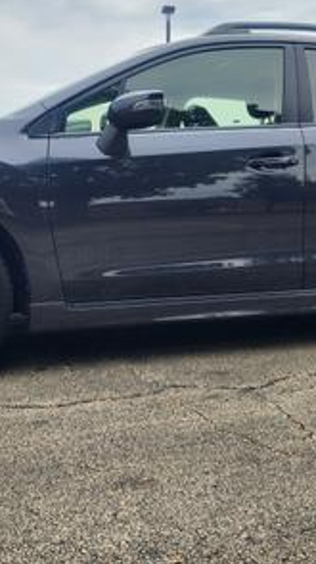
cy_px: 226
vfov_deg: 47.1
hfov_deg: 27.5
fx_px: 642
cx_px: 113
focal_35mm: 43
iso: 20
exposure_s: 1/909
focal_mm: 5.4
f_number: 1.8
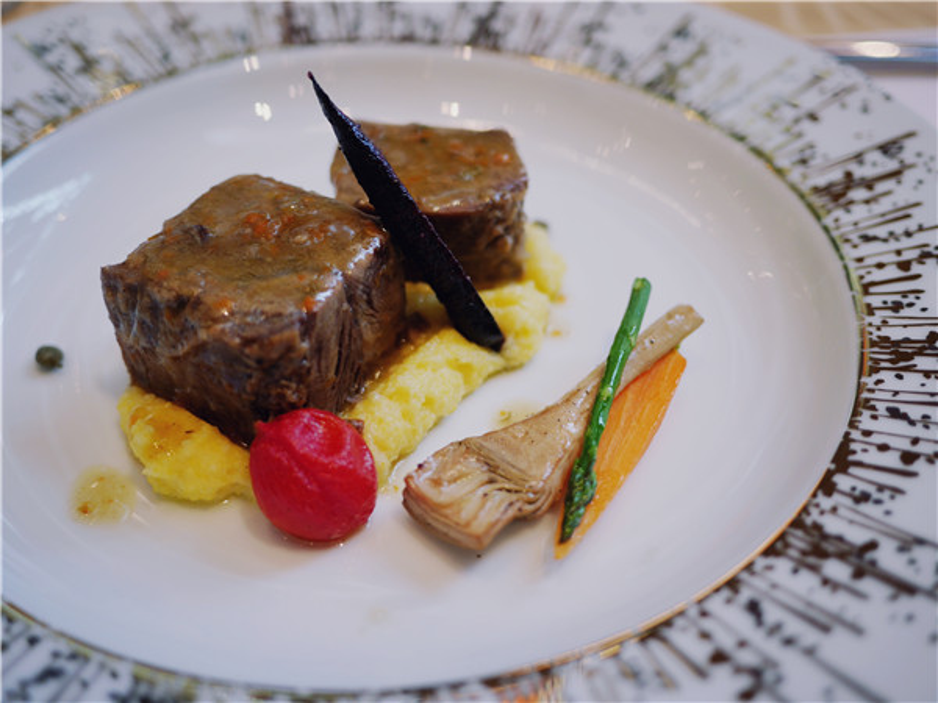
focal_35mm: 40
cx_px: 469
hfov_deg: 46.8
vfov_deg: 36.0
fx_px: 1084
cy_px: 352
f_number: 1.7
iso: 250
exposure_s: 1/60
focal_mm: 20
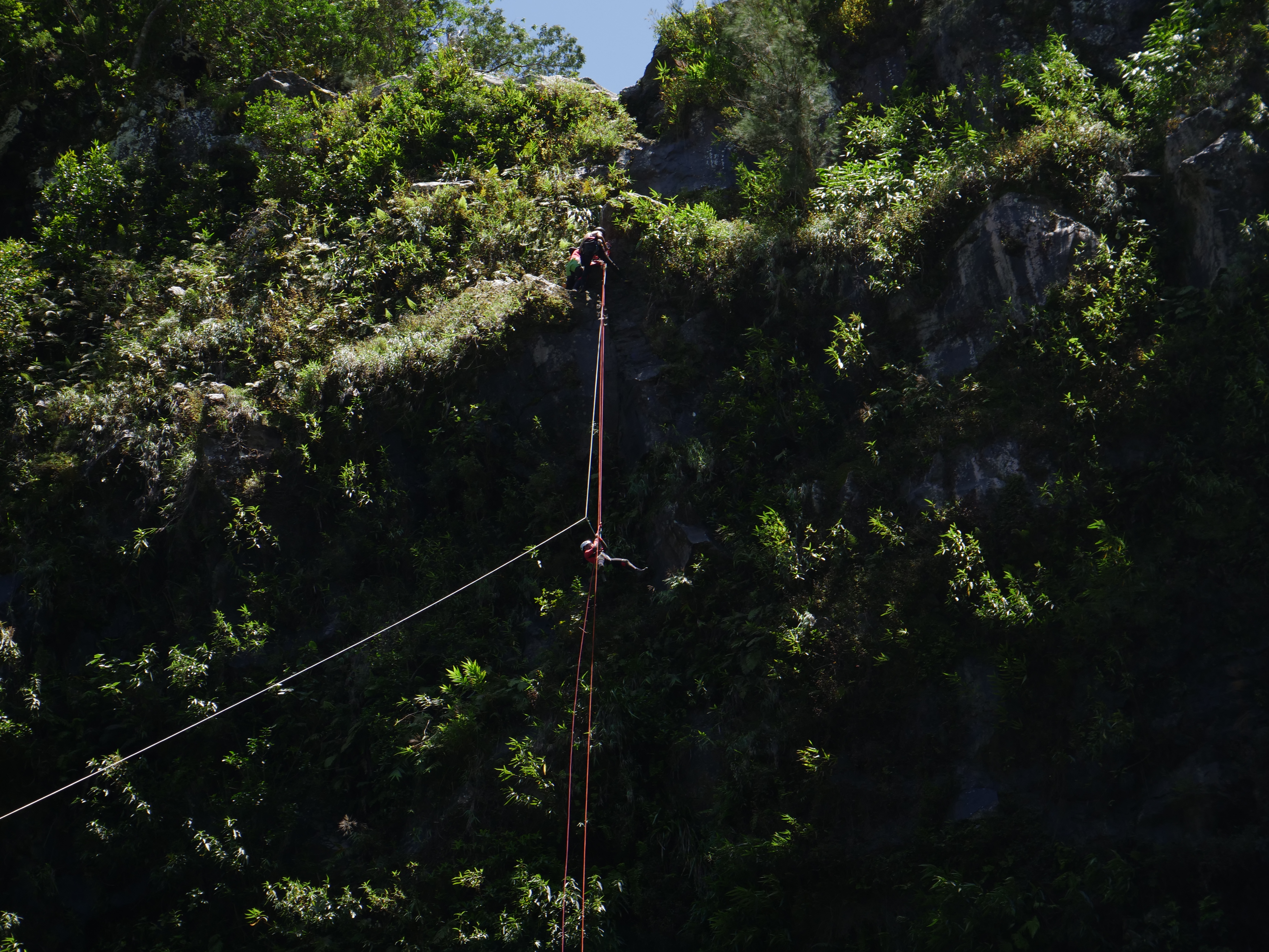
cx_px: 634
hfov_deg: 17.9
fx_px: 4033
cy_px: 476
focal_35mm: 110
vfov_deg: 13.5
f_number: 5.6
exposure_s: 1/500
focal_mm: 55
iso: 200
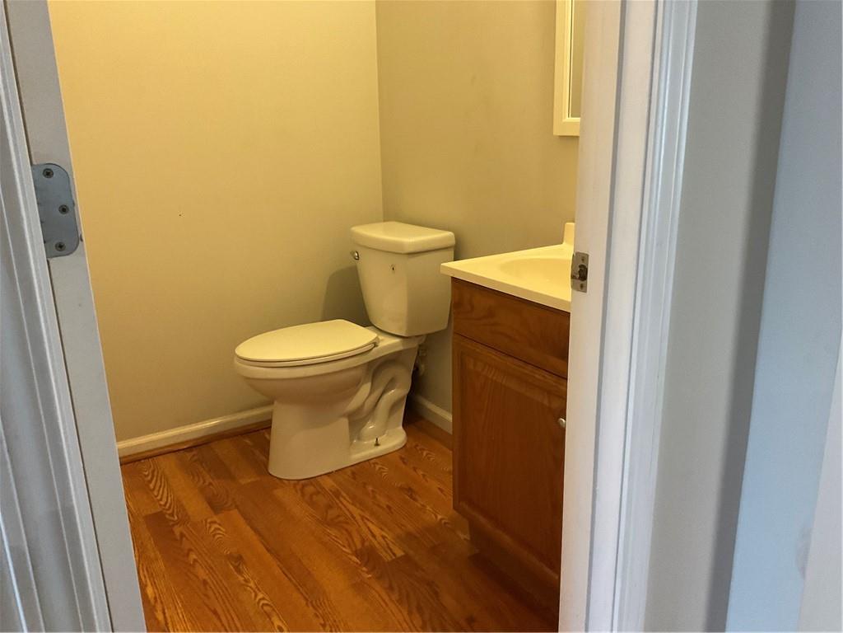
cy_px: 316
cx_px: 422
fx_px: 706
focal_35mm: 29
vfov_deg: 48.2
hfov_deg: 61.7
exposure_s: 1/60
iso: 250
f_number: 1.8
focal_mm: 3
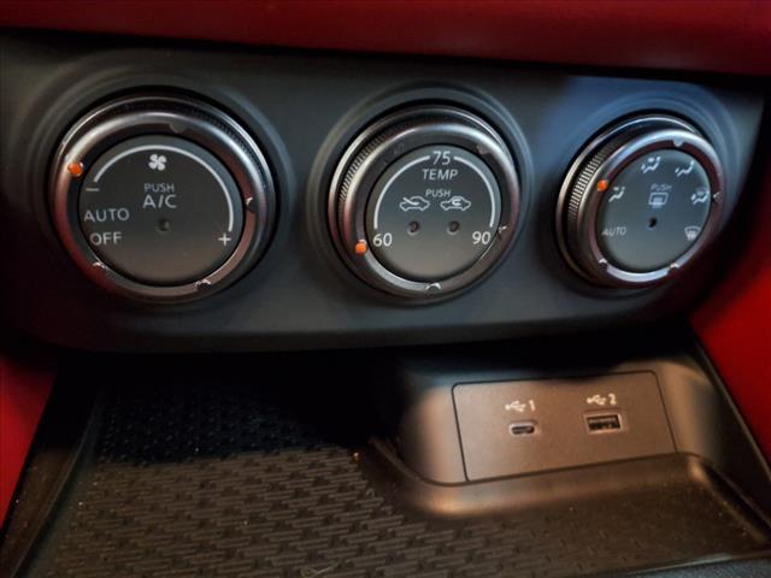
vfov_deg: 51.4
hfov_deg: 65.3
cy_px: 289
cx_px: 386
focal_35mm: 27
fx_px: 601
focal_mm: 3.58
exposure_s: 1/10
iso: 1600
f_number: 1.9
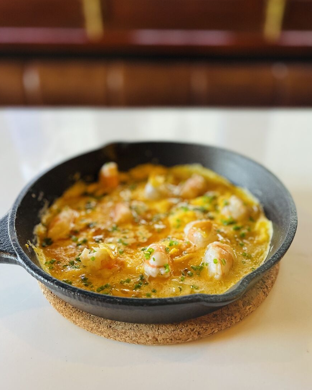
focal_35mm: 28
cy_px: 192
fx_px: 323
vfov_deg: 62.2
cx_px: 153
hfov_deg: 51.5
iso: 160
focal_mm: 5.1
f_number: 1.6
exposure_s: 1/50
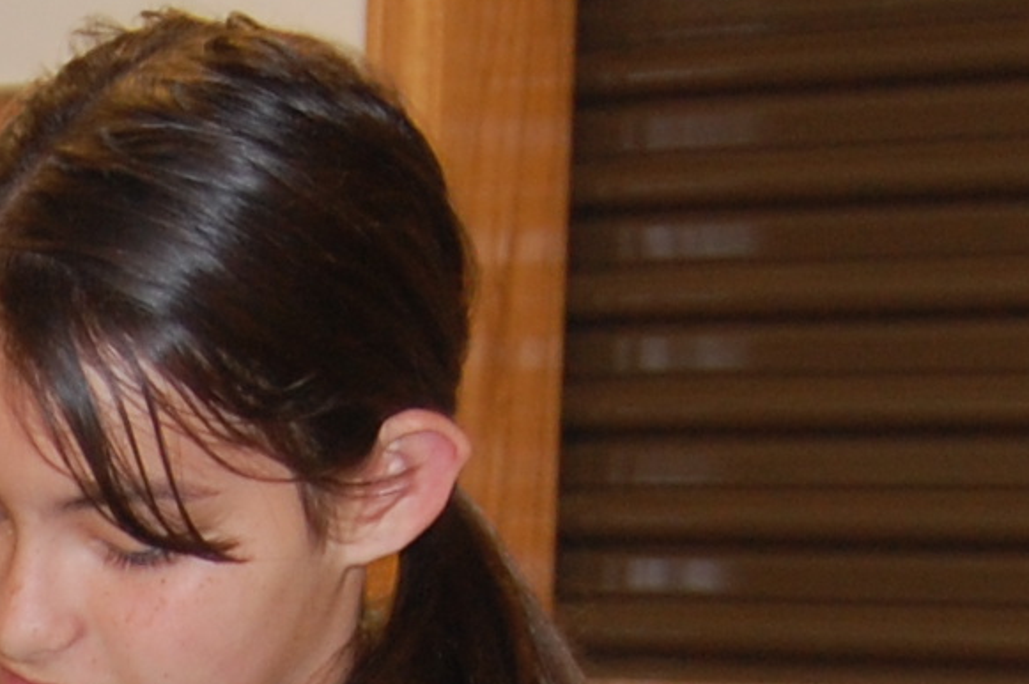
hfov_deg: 9.8
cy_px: 1760
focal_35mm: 202
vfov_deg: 6.4
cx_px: -710
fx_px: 5767
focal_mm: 26
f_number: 4.2
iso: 400
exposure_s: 1/60
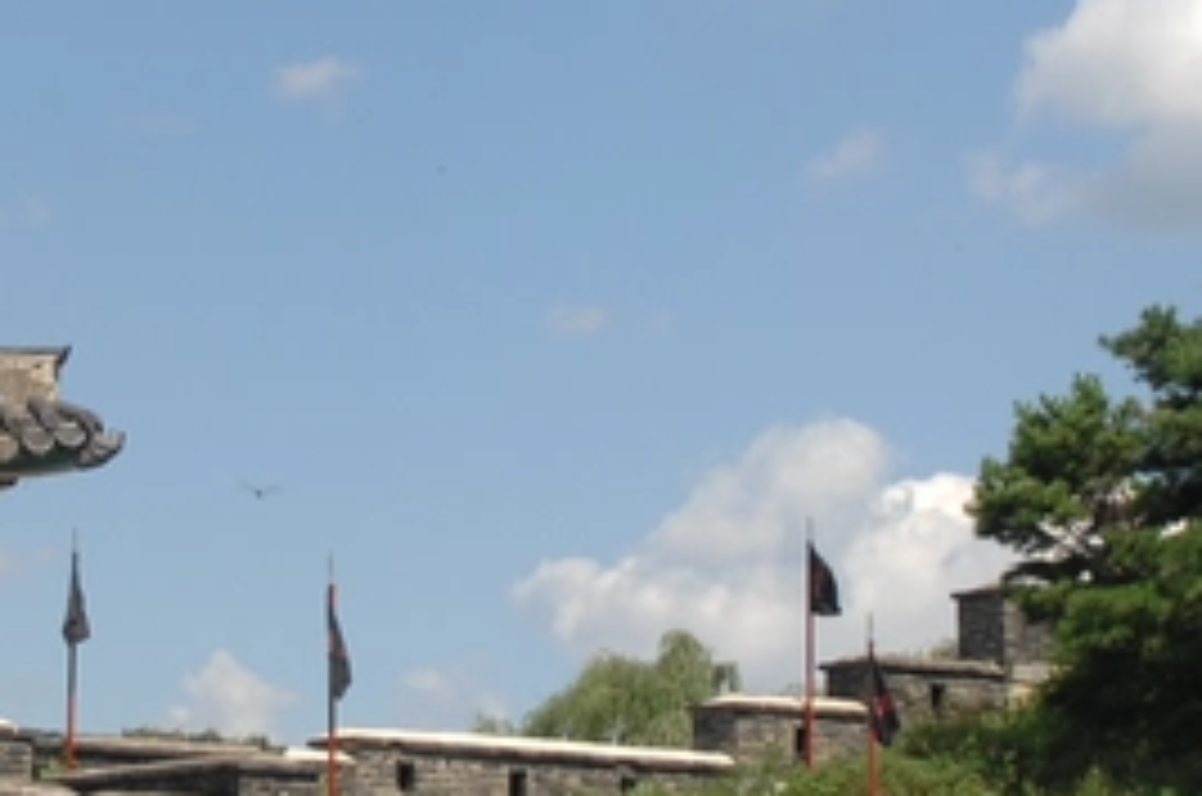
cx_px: 248
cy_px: 173
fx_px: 5174
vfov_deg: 8.8
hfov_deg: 13.2
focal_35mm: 155
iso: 100
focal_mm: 23
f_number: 7.6
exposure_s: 1/250
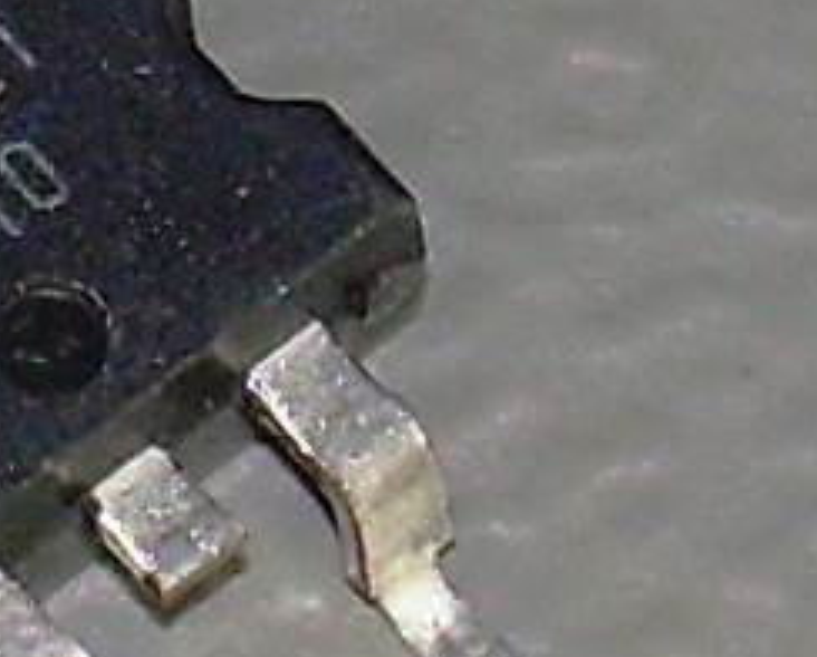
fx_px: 7556
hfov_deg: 6.2
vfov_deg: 5.0
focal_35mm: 312
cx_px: -70
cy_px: 340
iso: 50
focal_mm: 18.9
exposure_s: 1/60
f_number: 4.9
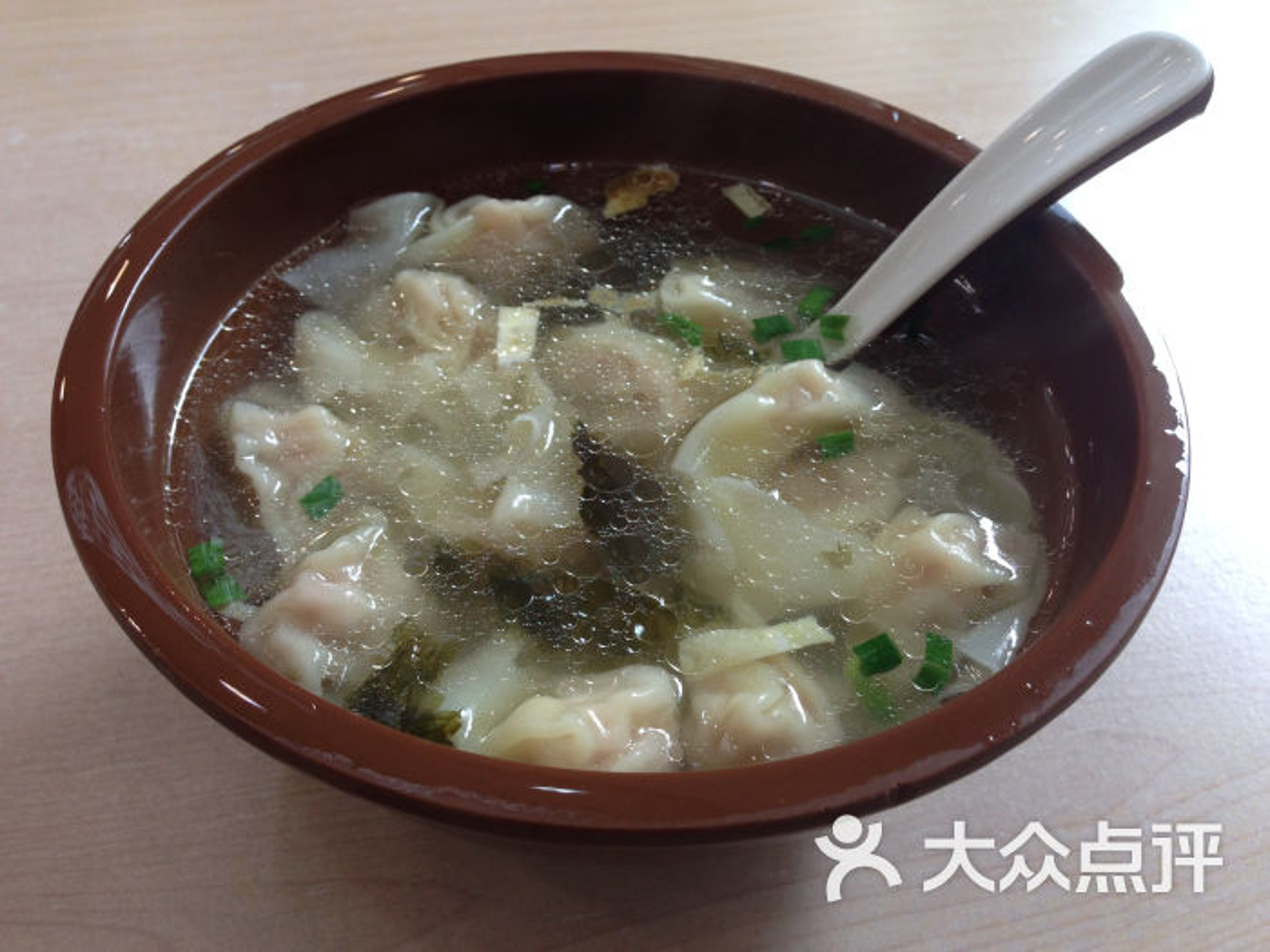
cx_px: 635
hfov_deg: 55.4
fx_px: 1211
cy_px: 476
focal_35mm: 33
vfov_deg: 42.9
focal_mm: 4.12
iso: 64
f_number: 2.4
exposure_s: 1/40
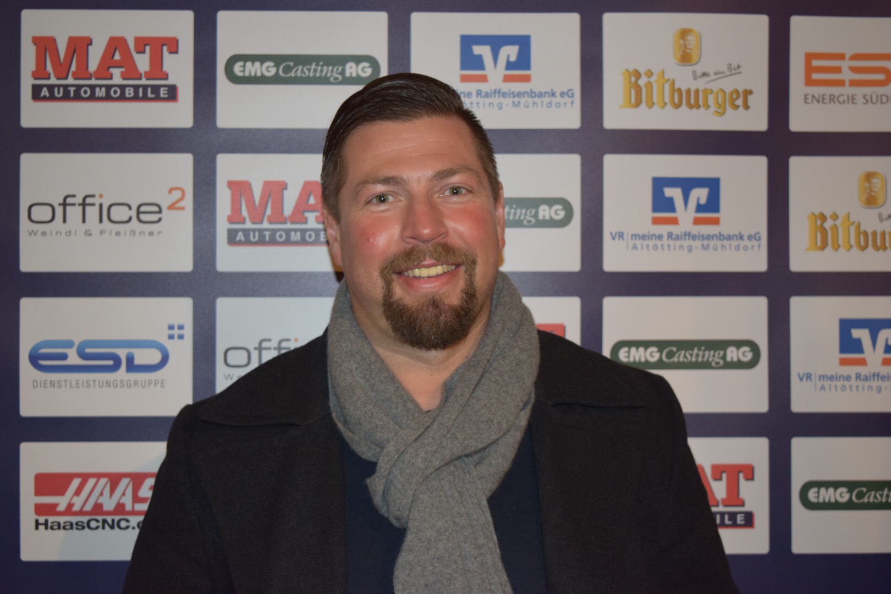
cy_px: 297
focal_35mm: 51
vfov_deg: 26.5
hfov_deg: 38.9
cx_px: 446
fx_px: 1262
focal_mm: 34
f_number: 4.5
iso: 800
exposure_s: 1/30
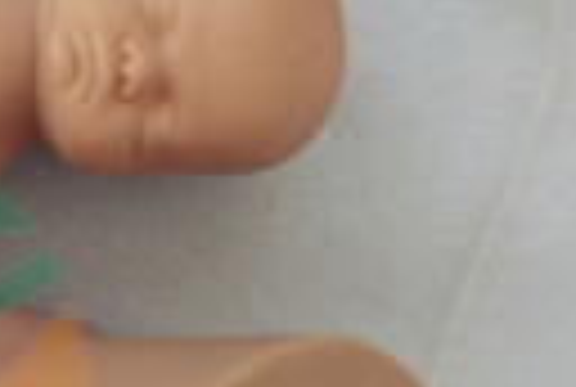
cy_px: 540
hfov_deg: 17.2
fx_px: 1780
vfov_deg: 12.0
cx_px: -198
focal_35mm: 111
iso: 50
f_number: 2.2
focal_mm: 4.15
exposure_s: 1/33
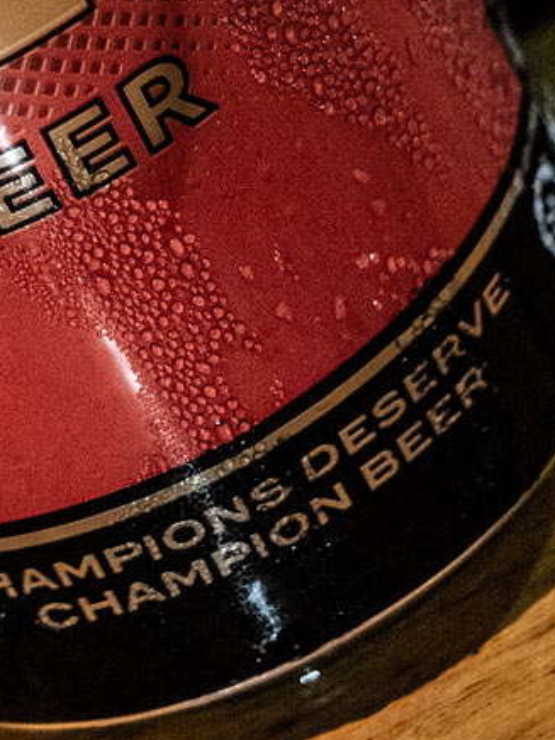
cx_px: -282
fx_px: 5644
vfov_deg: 7.3
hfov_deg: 5.6
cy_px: -458
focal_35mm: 264
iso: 1600
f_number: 2.8
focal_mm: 40
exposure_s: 1/25
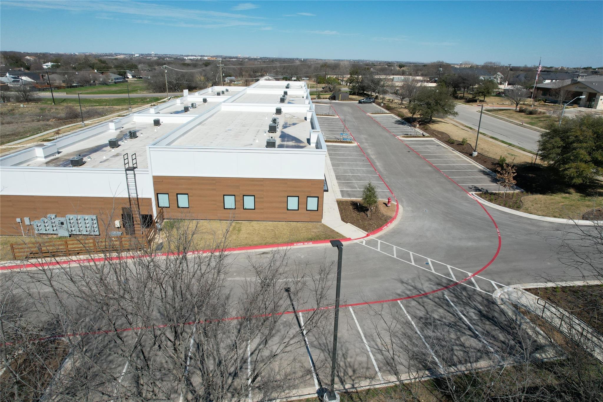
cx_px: 302
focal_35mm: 22
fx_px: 368
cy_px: 201
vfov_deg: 57.2
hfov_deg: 78.6
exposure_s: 1/4000
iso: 140
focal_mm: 8.38
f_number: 2.8
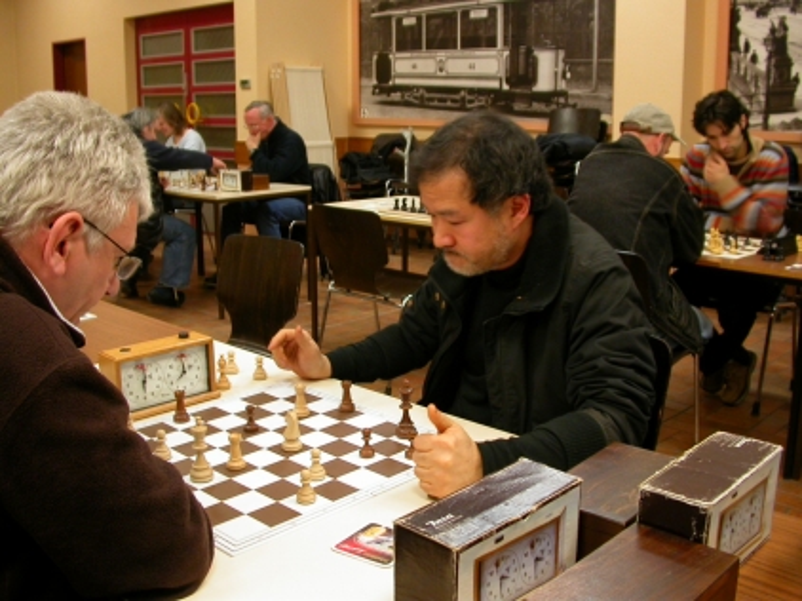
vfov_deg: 37.7
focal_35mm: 38
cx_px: 401
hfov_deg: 49.0
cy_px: 300
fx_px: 880
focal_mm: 7.85
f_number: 2.6
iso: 100
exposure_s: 1/10.6
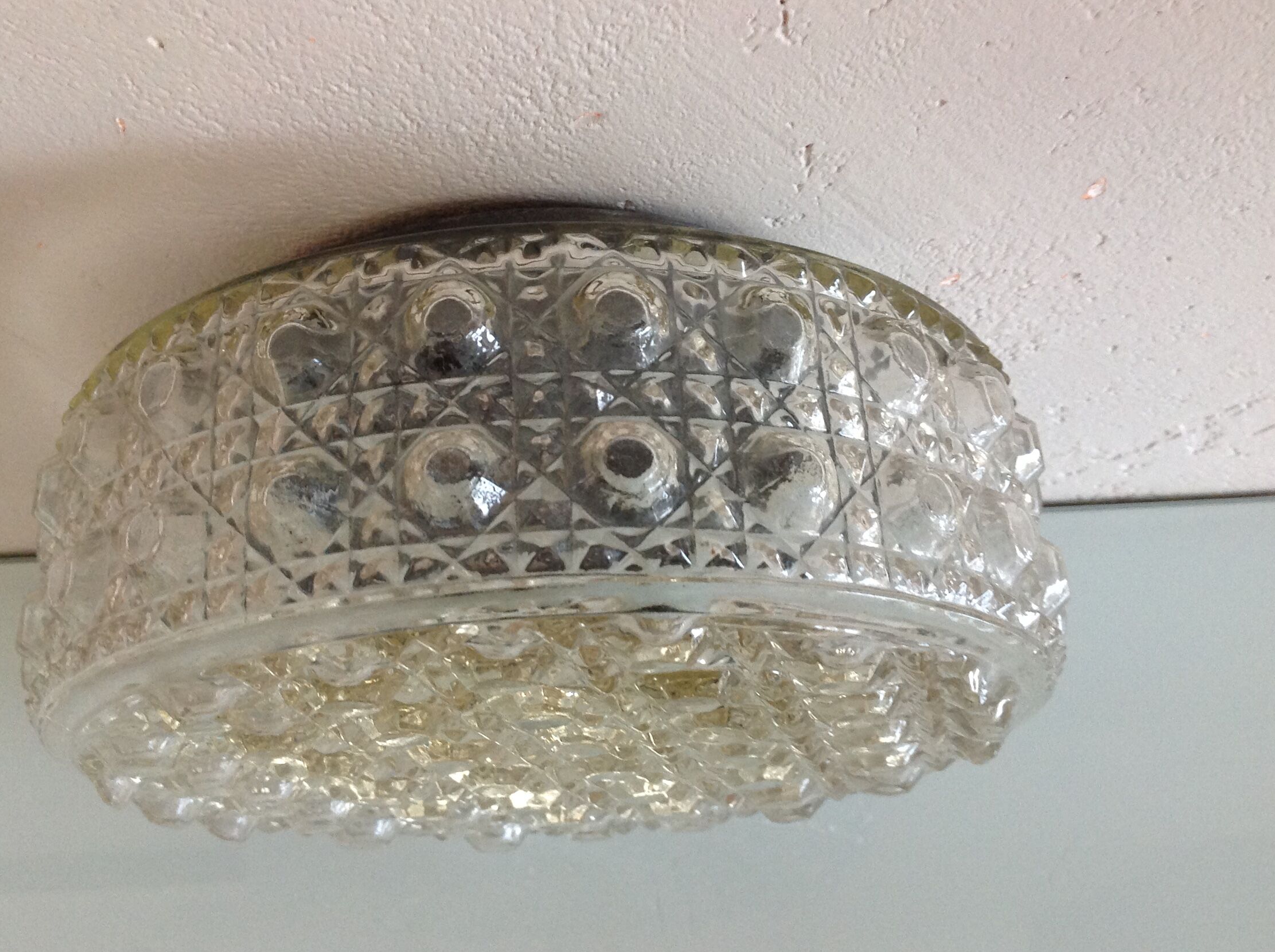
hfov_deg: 45.8
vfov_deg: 35.0
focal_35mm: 41
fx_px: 1508
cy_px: 437
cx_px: 598
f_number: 2.4
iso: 160
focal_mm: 4.28
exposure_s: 1/17
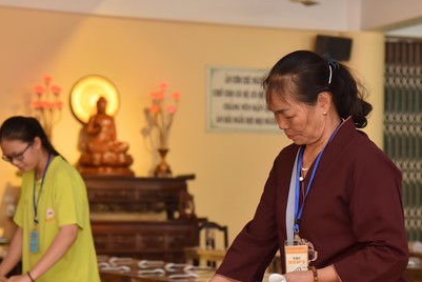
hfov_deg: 19.1
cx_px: 228
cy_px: 172
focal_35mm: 107
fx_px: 1255
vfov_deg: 12.8
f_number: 4.5
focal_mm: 66
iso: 1000
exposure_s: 1/125
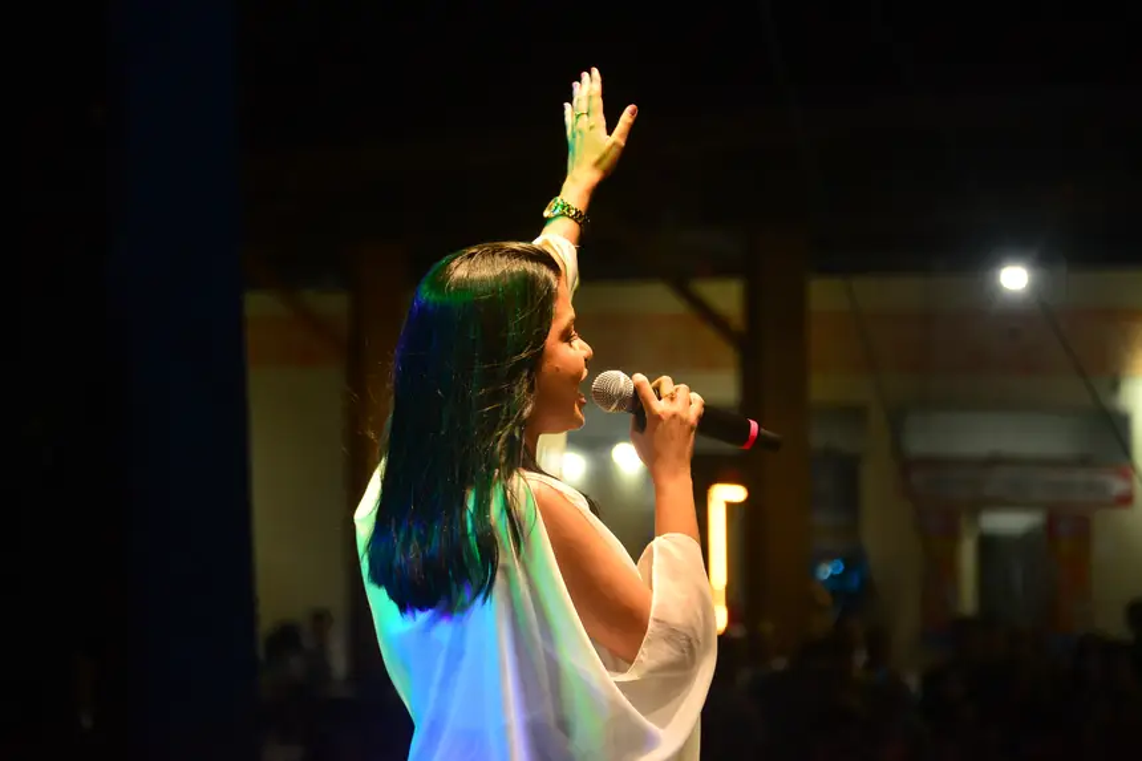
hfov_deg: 13.7
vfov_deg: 9.1
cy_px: 380
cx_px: 571
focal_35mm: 150
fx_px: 4757
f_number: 5.6
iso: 1100
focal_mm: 150
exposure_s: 1/90
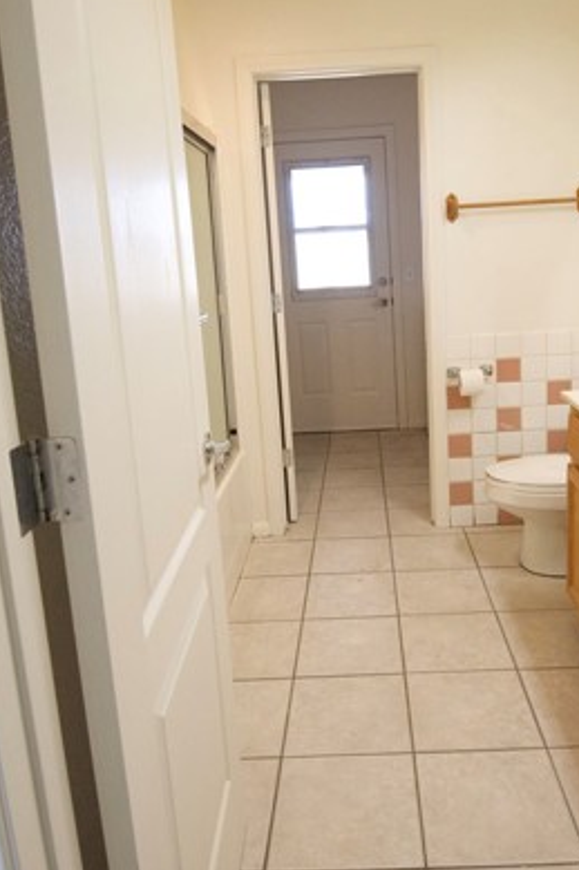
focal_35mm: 28
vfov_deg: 65.1
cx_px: 352
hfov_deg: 46.1
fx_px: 676
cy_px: 369
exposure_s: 1/100
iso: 4000
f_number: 8
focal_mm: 17
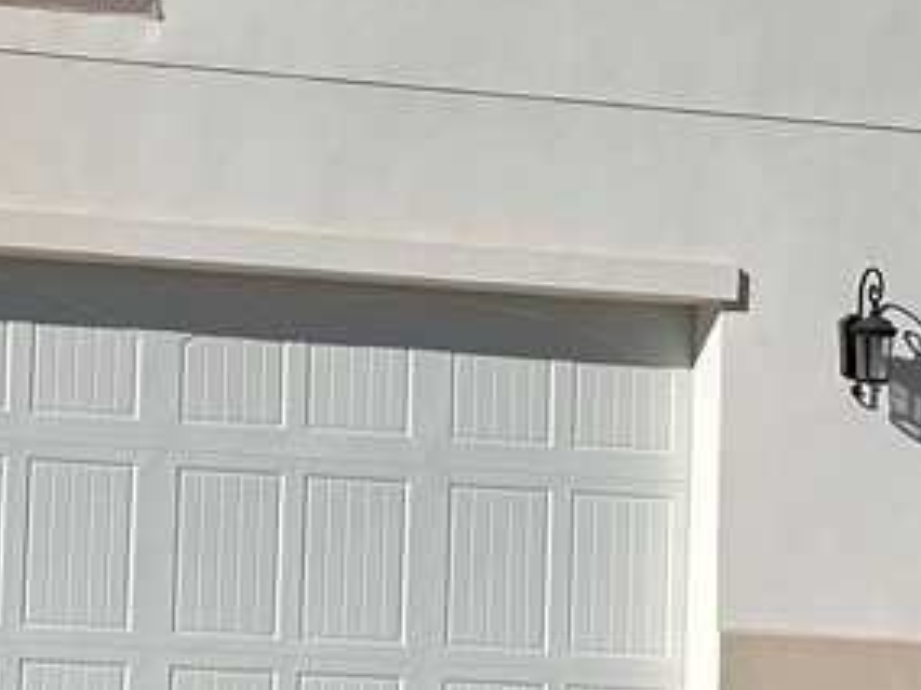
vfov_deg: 8.6
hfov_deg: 11.3
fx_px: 4603
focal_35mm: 173
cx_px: -68
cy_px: 243
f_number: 1.78
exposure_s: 1/10870
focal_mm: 6.86
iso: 64
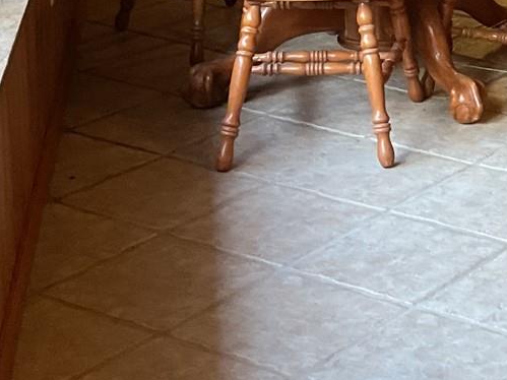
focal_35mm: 119
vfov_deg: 11.9
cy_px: -169
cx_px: 648
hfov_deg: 15.8
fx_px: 1743
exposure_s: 1/60
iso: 160
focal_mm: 3
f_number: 1.8
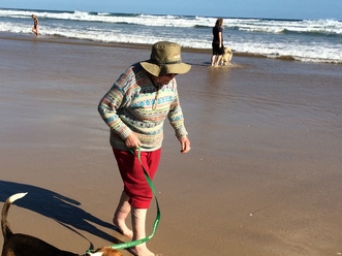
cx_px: 96
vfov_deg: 24.9
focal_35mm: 58
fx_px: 573
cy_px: 193
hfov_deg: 32.8
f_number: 2.2
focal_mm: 4.12
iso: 40
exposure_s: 1/3425
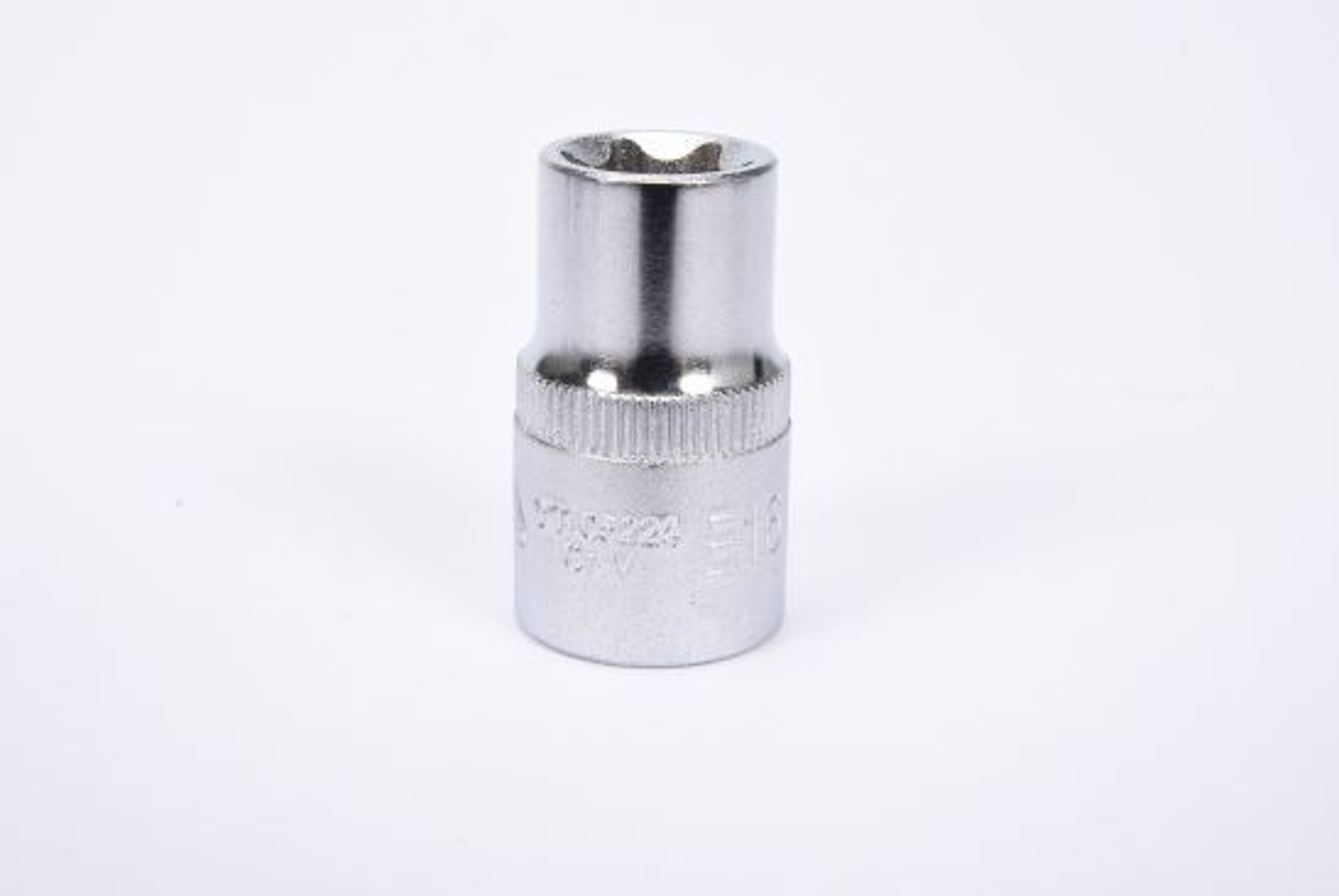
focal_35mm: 75
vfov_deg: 18.2
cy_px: 448
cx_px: 670
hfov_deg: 27.0
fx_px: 2793
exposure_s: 1/125
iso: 250
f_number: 16
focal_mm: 50
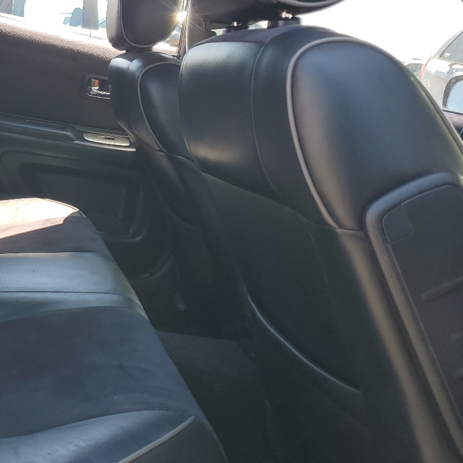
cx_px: 33
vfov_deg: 36.0
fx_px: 711
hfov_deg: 33.8
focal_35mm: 47
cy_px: 189
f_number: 1.5
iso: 50
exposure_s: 1/263
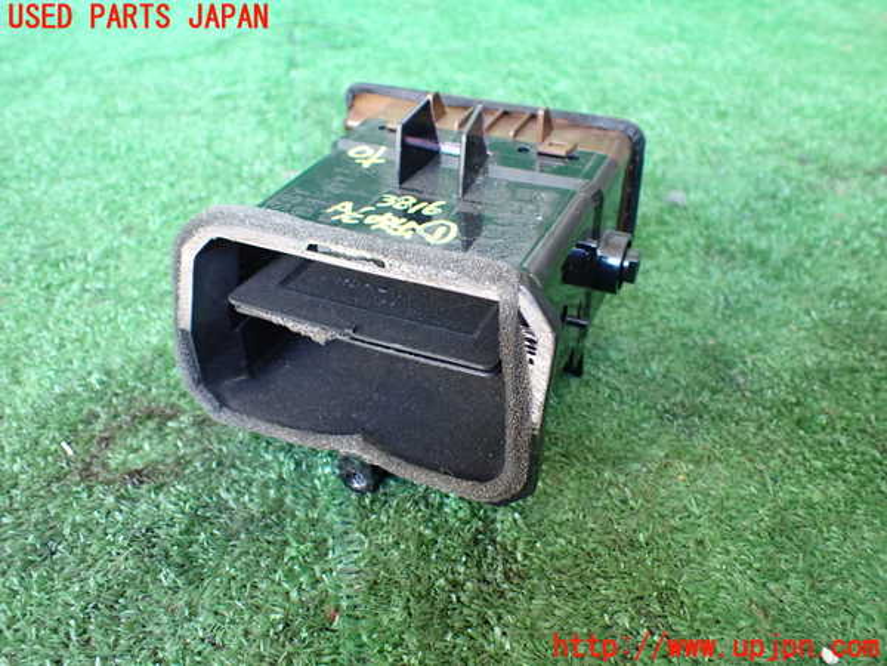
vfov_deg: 46.8
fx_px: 769
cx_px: 444
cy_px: 333
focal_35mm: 30
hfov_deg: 60.0
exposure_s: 1/100
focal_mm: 5.4
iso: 800
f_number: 2.3
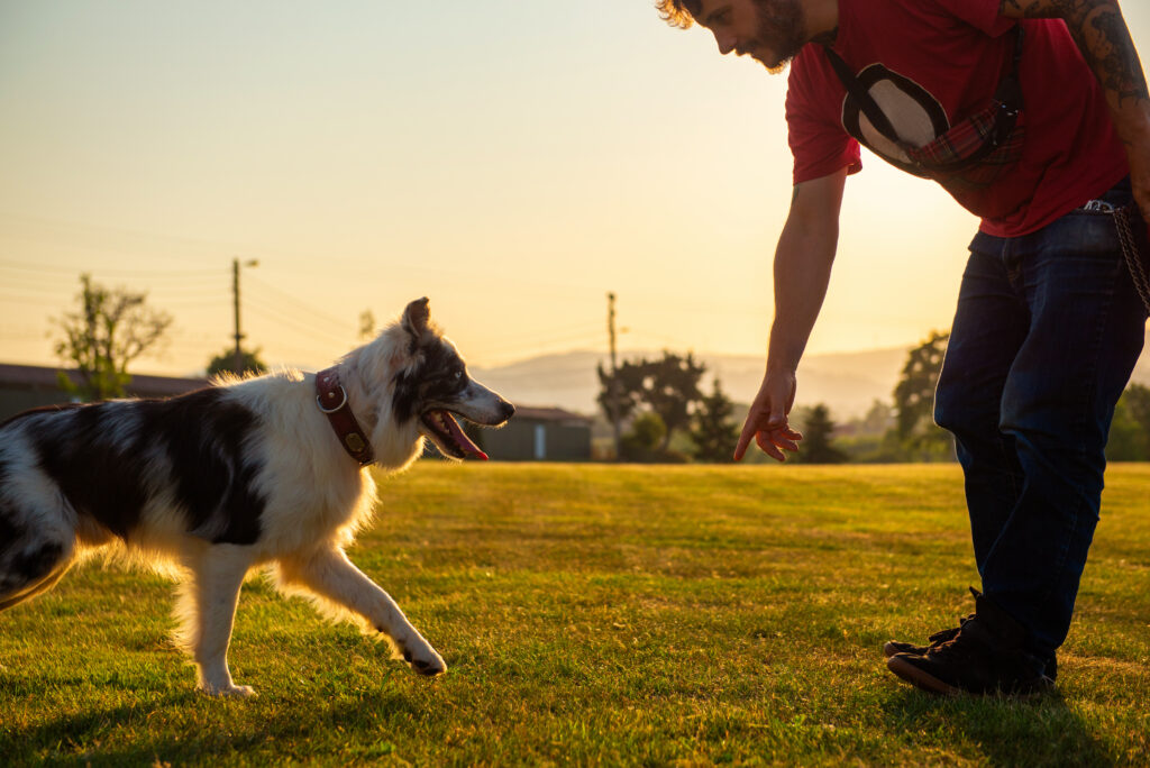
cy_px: 384
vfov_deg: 22.7
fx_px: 1918
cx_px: 575
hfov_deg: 33.4
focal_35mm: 60
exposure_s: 1/4000
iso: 100
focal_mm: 60
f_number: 3.5
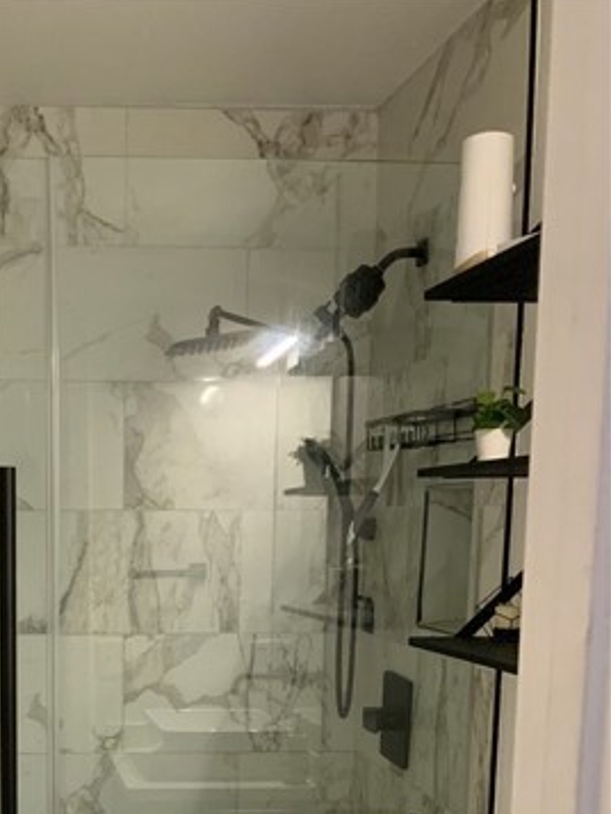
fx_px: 1223
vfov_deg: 34.8
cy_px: 725
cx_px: 66
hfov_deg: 27.1
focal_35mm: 52
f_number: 1.8
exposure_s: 1/60
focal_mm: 3
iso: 250
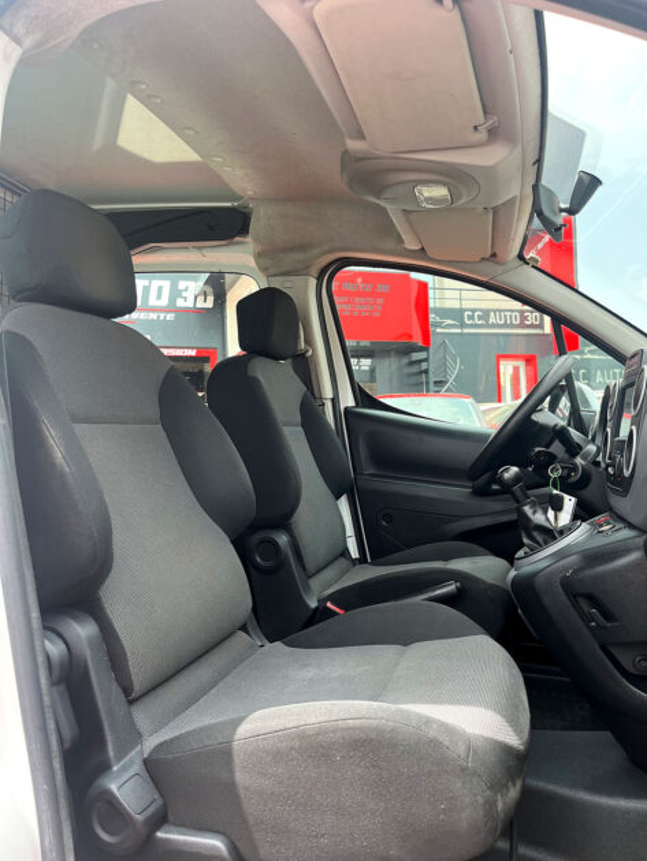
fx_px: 648
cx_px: 324
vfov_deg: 67.3
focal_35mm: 26
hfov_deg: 53.1
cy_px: 430
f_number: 1.6
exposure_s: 1/363
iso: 50
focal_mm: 5.1
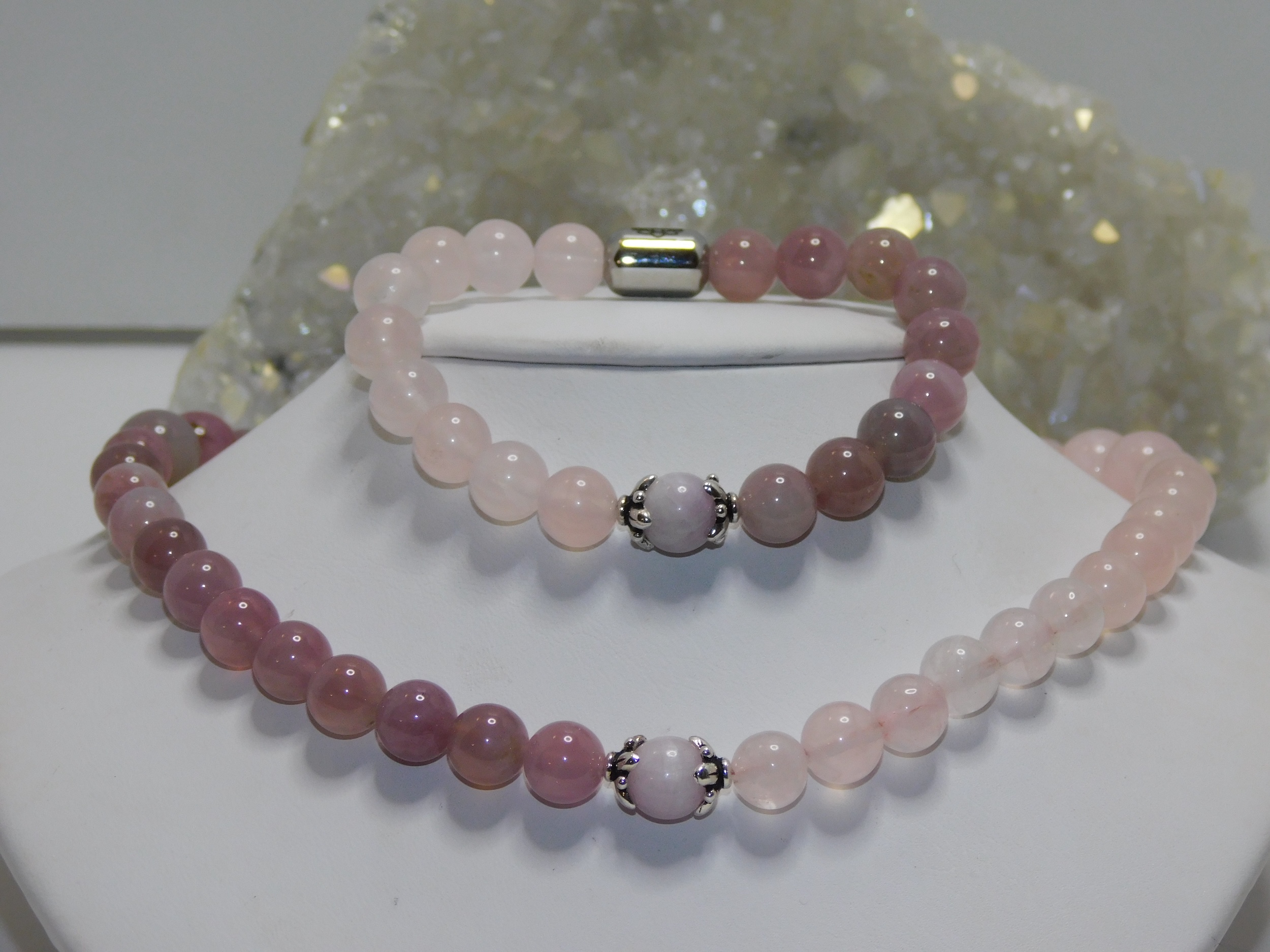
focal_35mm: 115
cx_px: 635
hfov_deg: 17.1
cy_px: 476
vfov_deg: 12.9
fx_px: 4219
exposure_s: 1/60
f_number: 4.8
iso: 200
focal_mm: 20.3
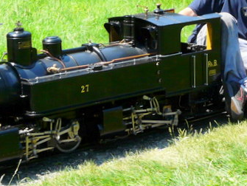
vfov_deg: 9.4
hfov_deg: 12.5
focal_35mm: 158
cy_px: 29
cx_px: 179
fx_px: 1129
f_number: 4.5
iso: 100
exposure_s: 1/200
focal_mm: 8.8
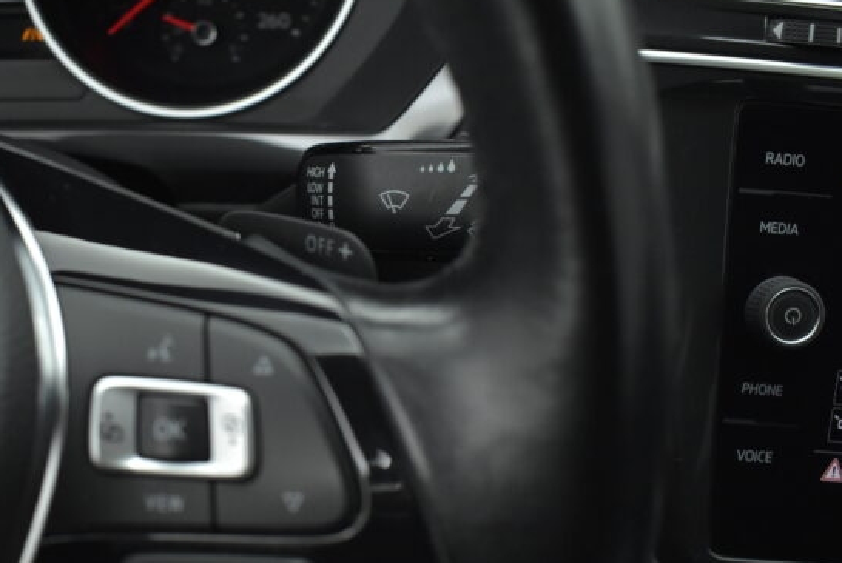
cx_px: 290
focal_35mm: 38
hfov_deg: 49.9
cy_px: 335
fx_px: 889
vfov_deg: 35.0
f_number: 3.5
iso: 1600
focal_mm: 18
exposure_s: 1/125
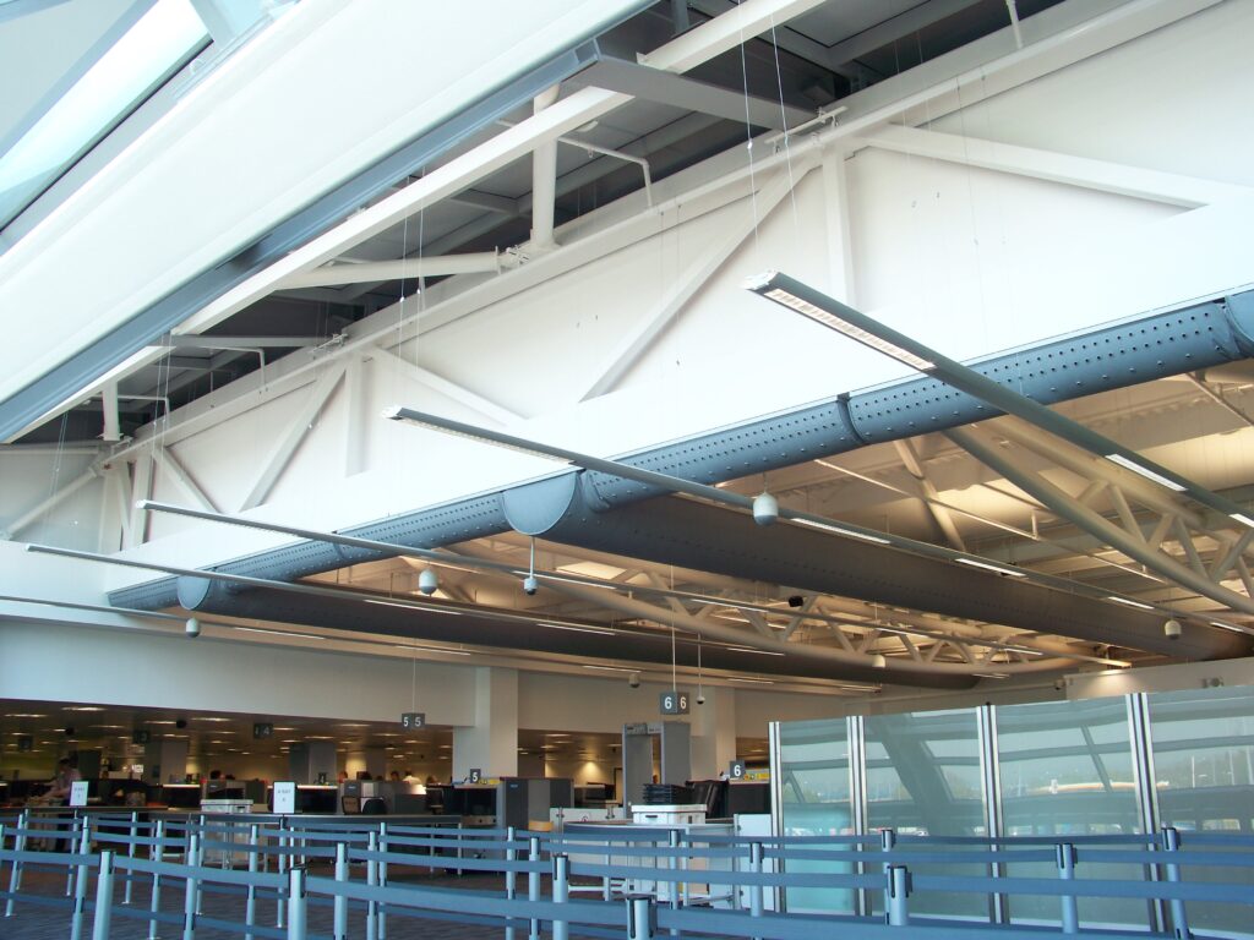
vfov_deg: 42.9
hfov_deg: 55.4
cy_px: 470
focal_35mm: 33
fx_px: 1195
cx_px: 627
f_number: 5.6
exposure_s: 1/13
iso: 64
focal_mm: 5.85
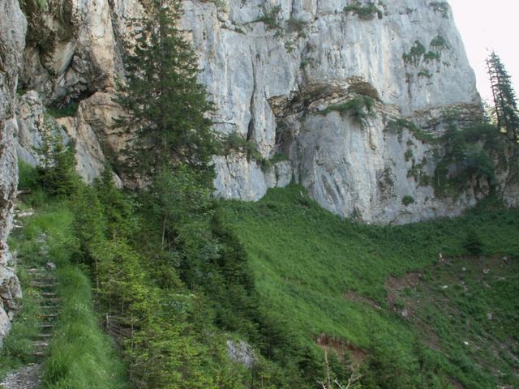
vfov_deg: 40.7
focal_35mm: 35
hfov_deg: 52.6
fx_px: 525
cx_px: 260
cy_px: 194
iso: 50
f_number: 3.5
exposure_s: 1/30
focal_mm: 5.86
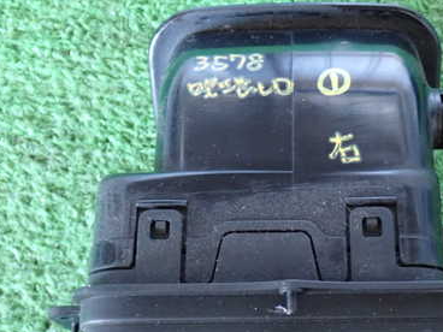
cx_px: 297
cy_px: 194
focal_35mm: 62
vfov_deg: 23.6
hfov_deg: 30.9
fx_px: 793
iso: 800
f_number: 2.7
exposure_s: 1/20
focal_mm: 6.83
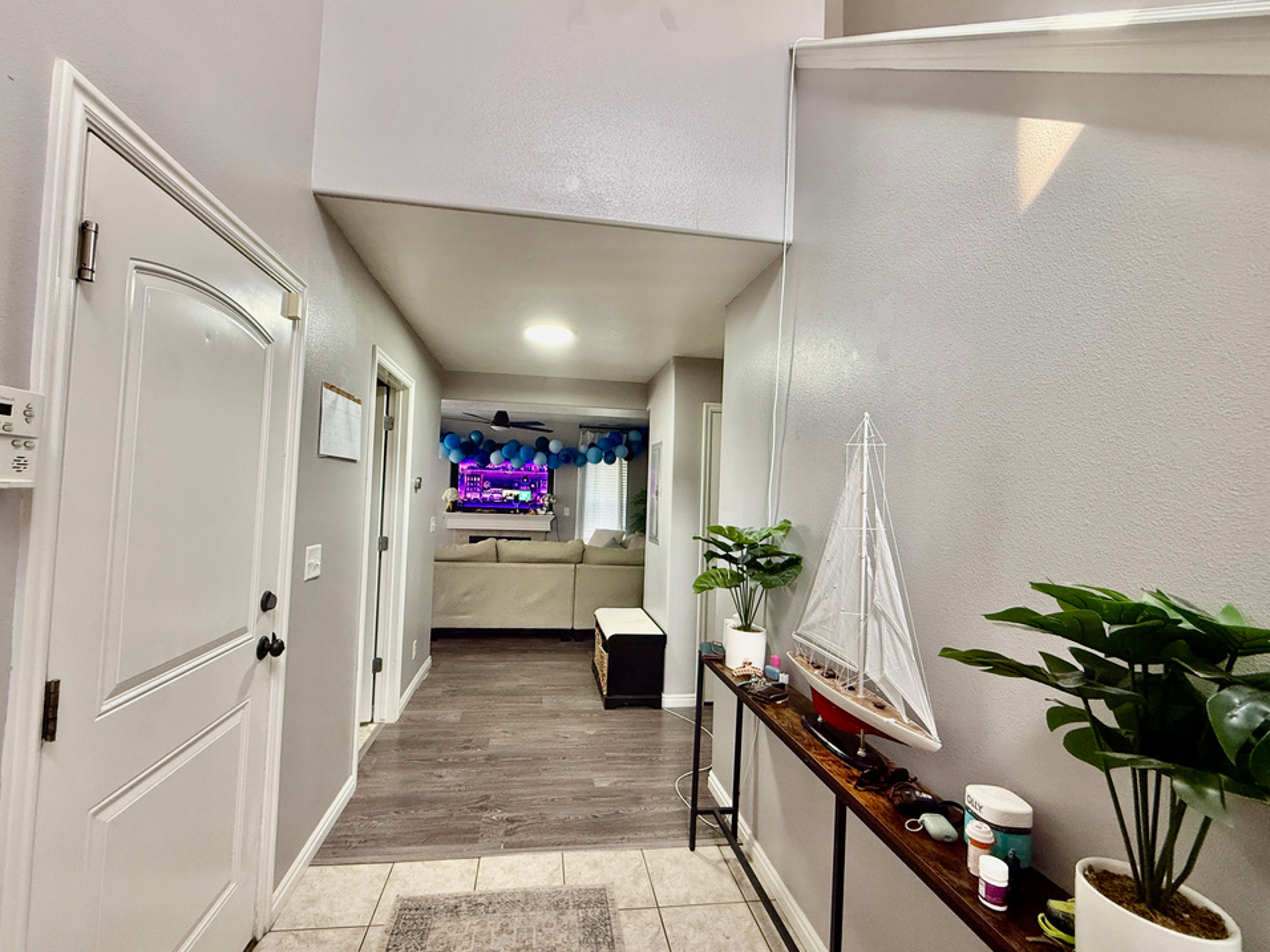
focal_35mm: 15
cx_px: 614
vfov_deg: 81.7
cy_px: 475
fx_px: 550
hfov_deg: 98.1
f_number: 2.2
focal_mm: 2.22
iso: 250
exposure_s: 1/90
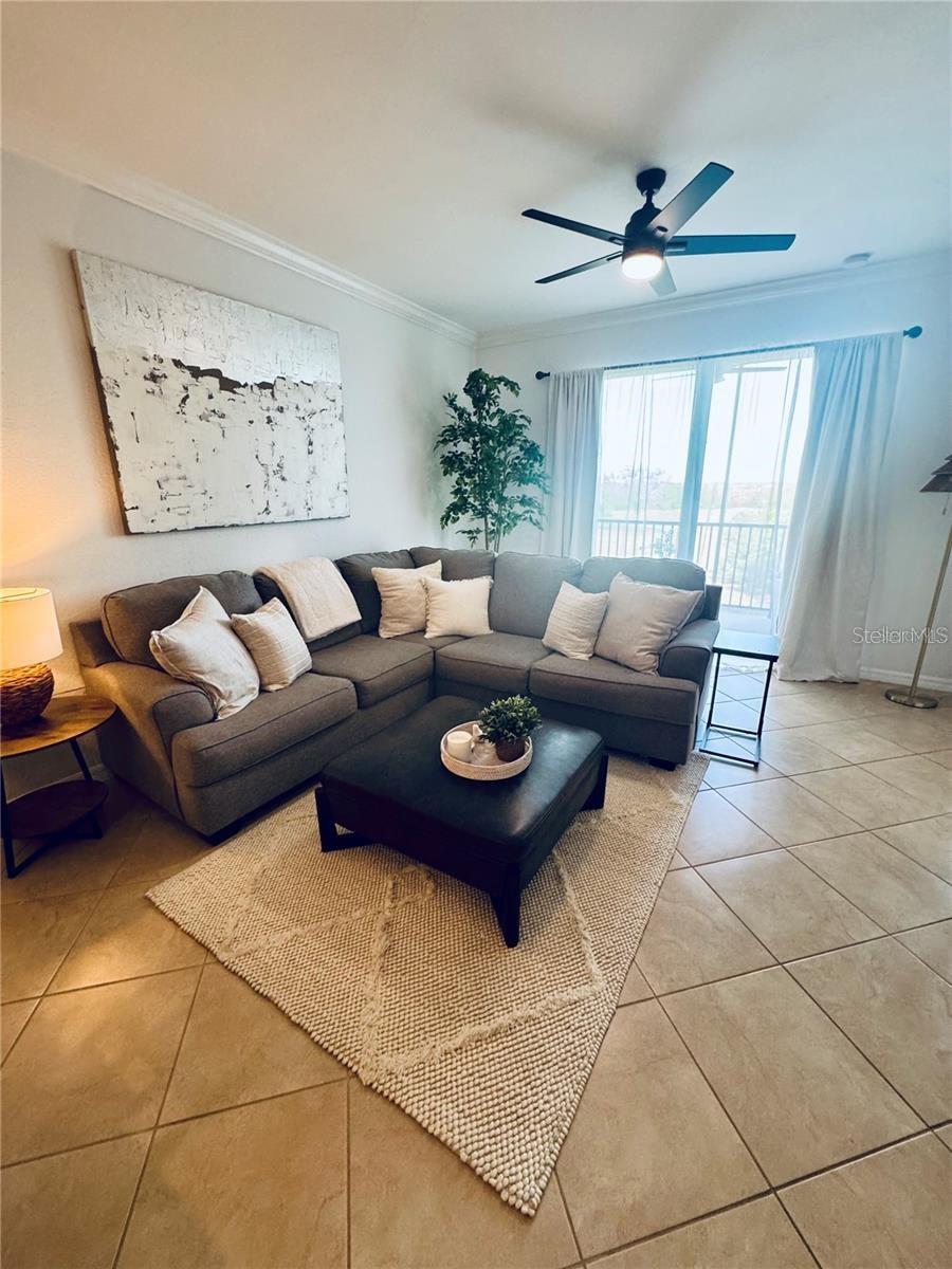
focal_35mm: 14
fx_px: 513
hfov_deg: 85.7
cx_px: 476
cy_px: 634
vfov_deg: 102.1
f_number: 2.2
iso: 250
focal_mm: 2.22
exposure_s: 1/60
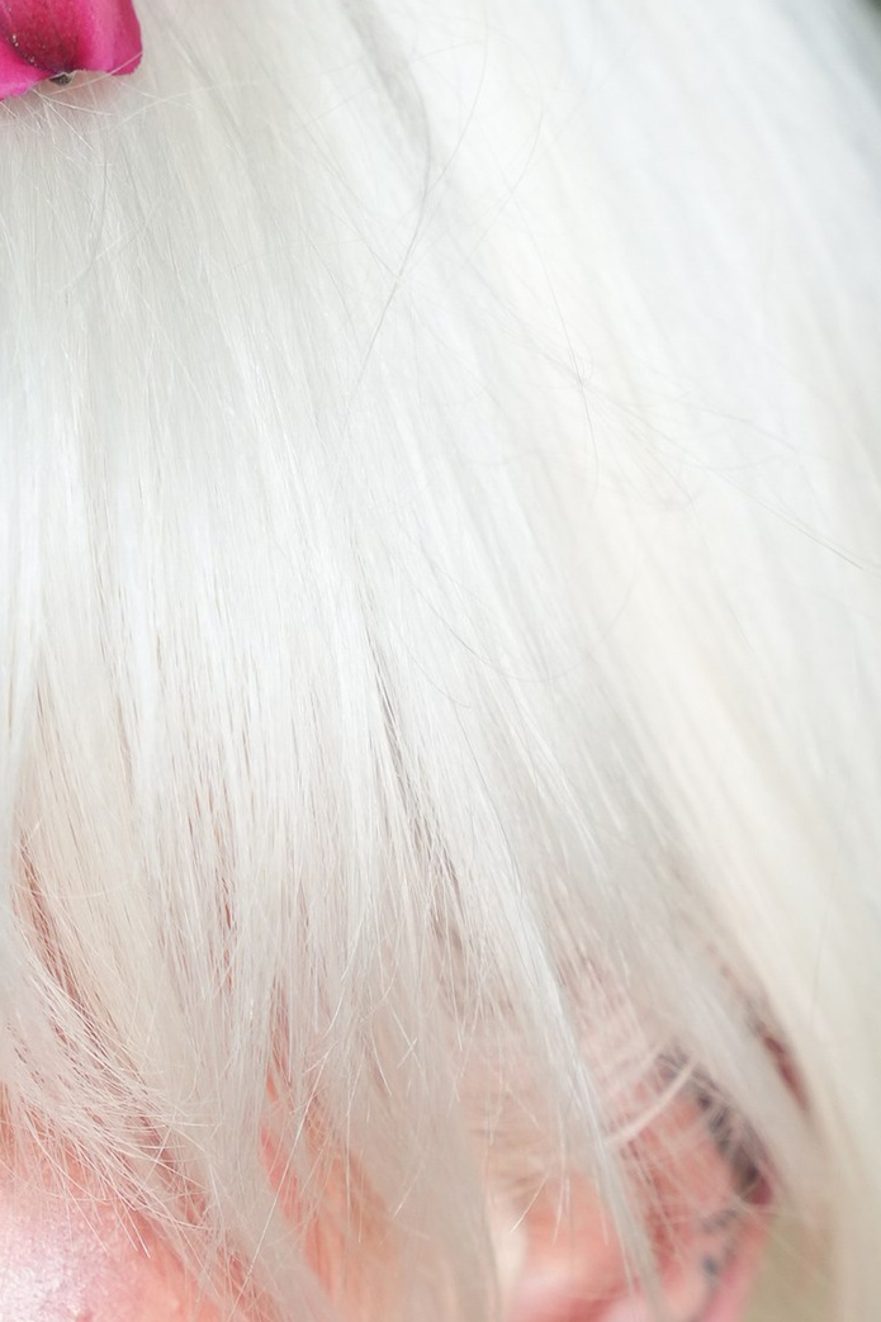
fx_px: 8963
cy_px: 938
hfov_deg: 5.6
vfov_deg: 8.4
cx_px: -131
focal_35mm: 244
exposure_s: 1/125
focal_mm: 66.3
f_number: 4.5
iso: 320
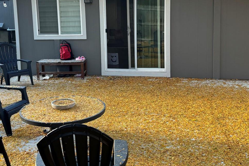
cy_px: 58
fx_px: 311
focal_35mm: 45
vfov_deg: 29.7
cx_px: 115
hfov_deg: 43.6
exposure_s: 1/121
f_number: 1.6
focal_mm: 5.96
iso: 80
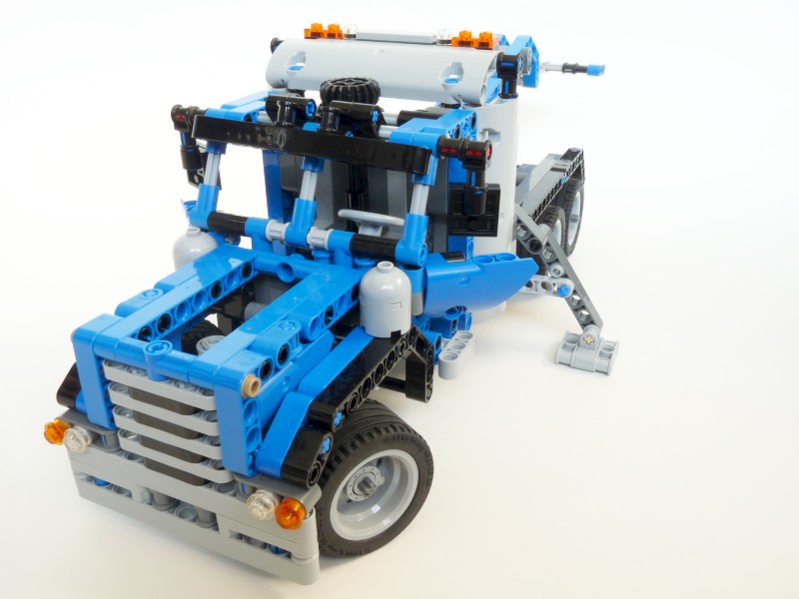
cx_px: 400
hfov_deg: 58.4
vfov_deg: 45.4
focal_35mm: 31
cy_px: 300
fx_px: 716
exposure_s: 1/8
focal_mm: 5.5
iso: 100
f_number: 8
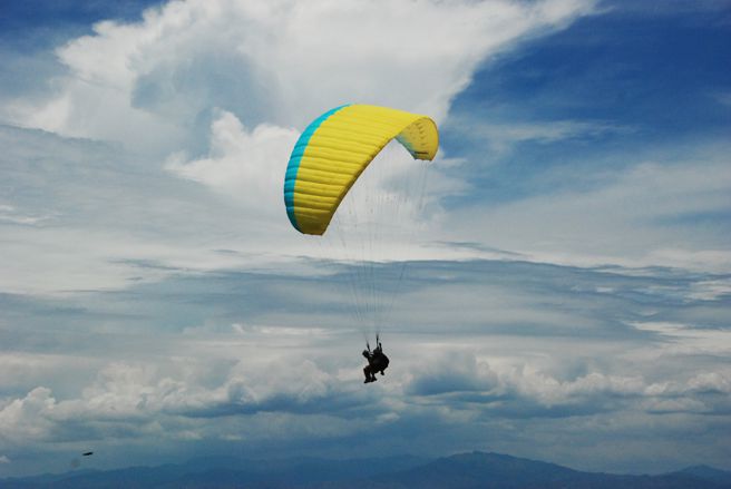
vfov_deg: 16.3
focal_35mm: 84
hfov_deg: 24.2
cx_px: 366
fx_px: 1708
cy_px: 244
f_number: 10
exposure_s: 1/1600
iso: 640
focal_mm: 56
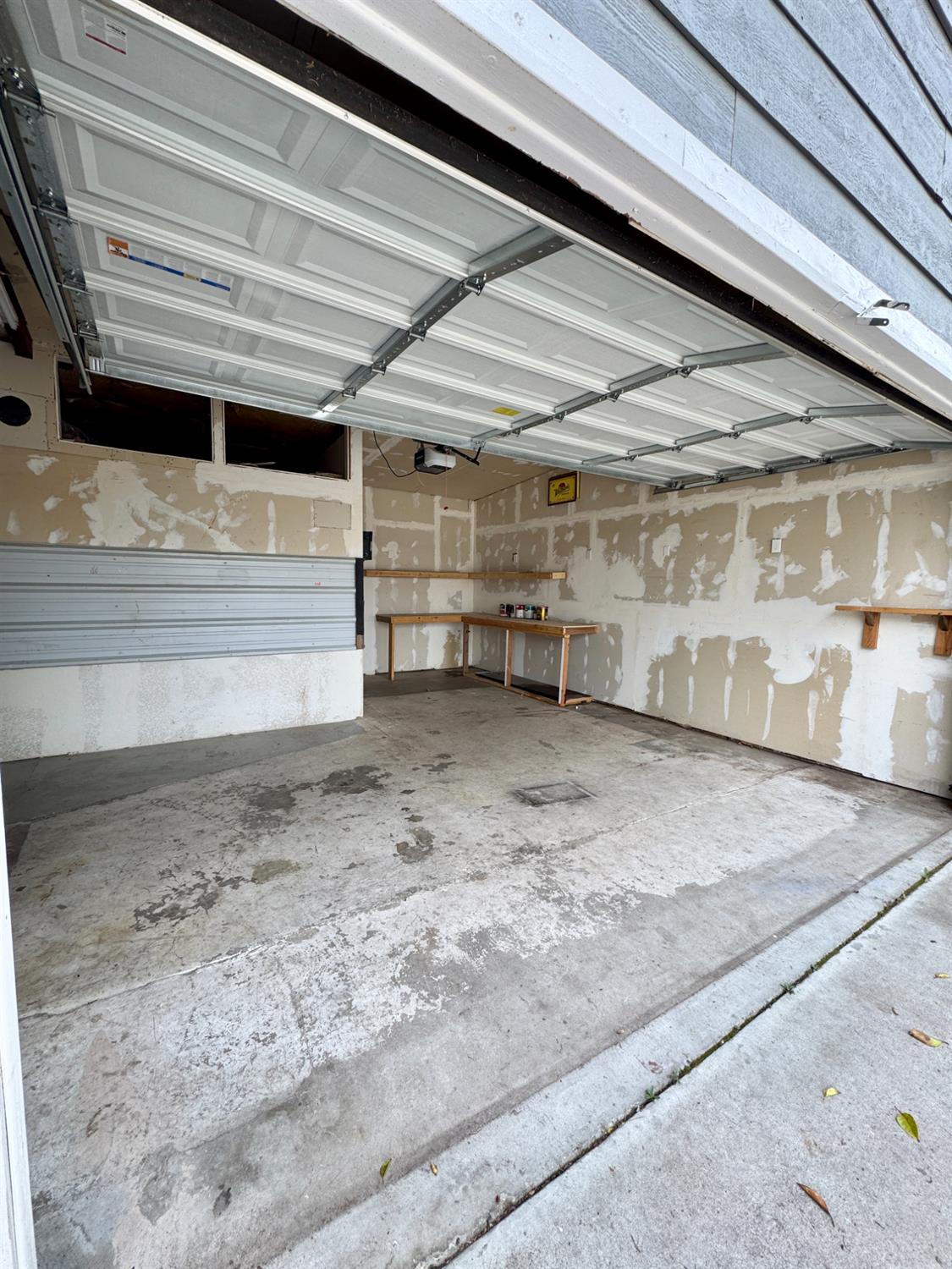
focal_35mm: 14
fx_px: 513
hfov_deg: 85.7
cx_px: 476
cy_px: 634
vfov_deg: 102.1
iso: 40
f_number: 2.2
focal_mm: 2.22
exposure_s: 1/151
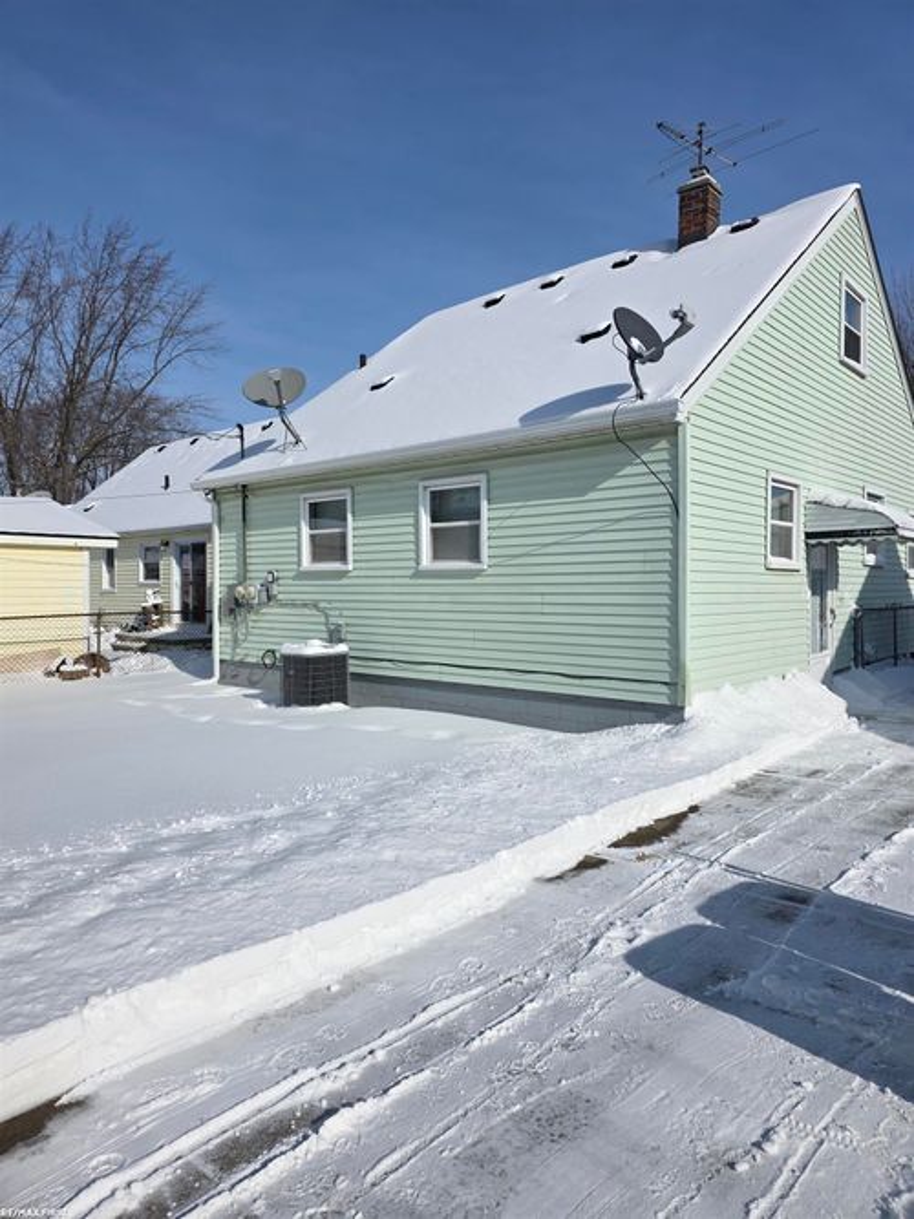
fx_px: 810
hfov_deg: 58.9
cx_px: 457
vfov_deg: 73.9
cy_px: 610
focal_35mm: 23
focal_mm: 6.3
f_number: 1.7
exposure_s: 1/7944
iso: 40
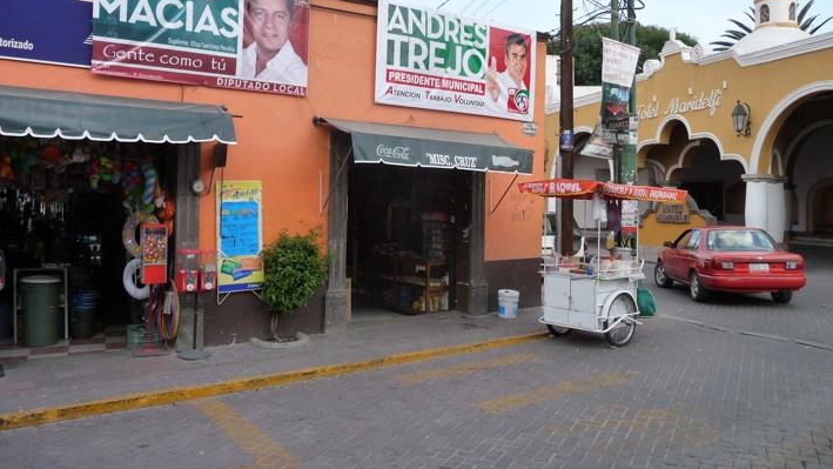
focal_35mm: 31
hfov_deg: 62.6
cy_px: 190
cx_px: 412
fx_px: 685
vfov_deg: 37.7
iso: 160
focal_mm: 4.7
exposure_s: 1/250
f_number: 3.3
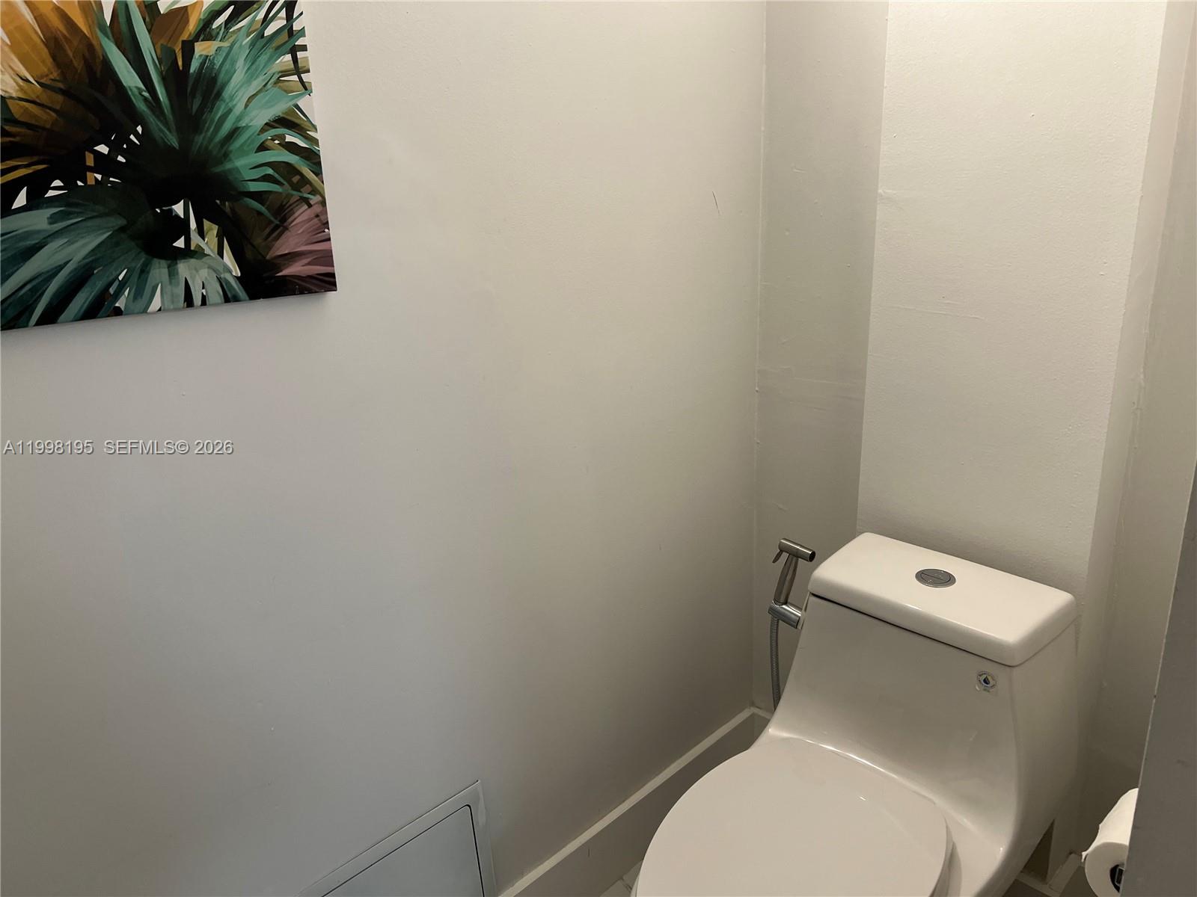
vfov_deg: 53.1
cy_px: 448
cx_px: 598
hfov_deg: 67.3
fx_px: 899
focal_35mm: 26
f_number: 1.5
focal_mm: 5.7
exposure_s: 1/120
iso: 100
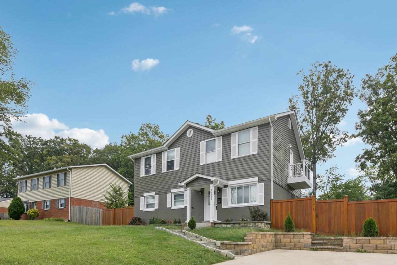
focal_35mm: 18
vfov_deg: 67.4
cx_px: 207
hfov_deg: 90.0
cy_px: 137
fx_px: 198
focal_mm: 16
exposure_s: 1/320
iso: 100
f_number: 8
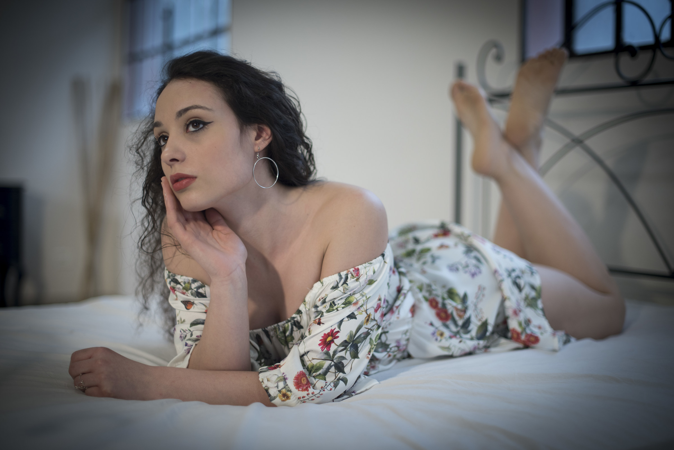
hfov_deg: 39.6
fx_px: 936
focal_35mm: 50
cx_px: 337
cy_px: 225
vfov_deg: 27.0
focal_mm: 50
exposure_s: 1/400
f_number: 1.4
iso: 320
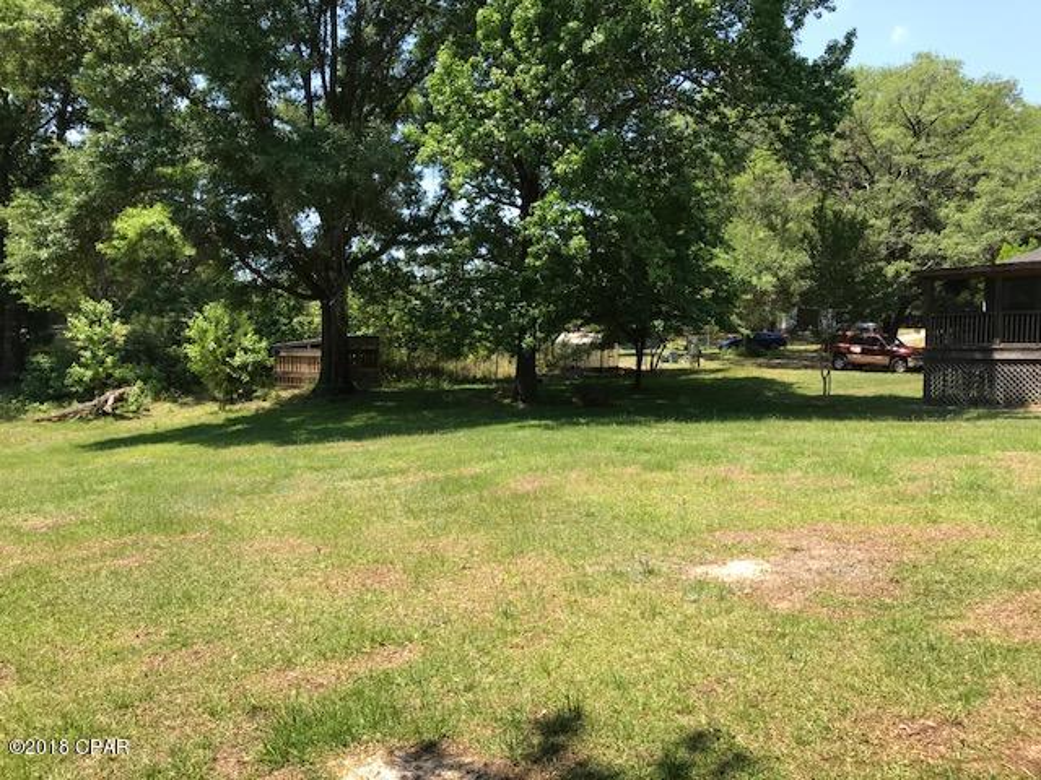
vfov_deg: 49.7
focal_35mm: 28
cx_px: 520
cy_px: 390
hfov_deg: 63.4
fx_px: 842
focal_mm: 3.99
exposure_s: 1/785
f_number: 1.8
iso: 20
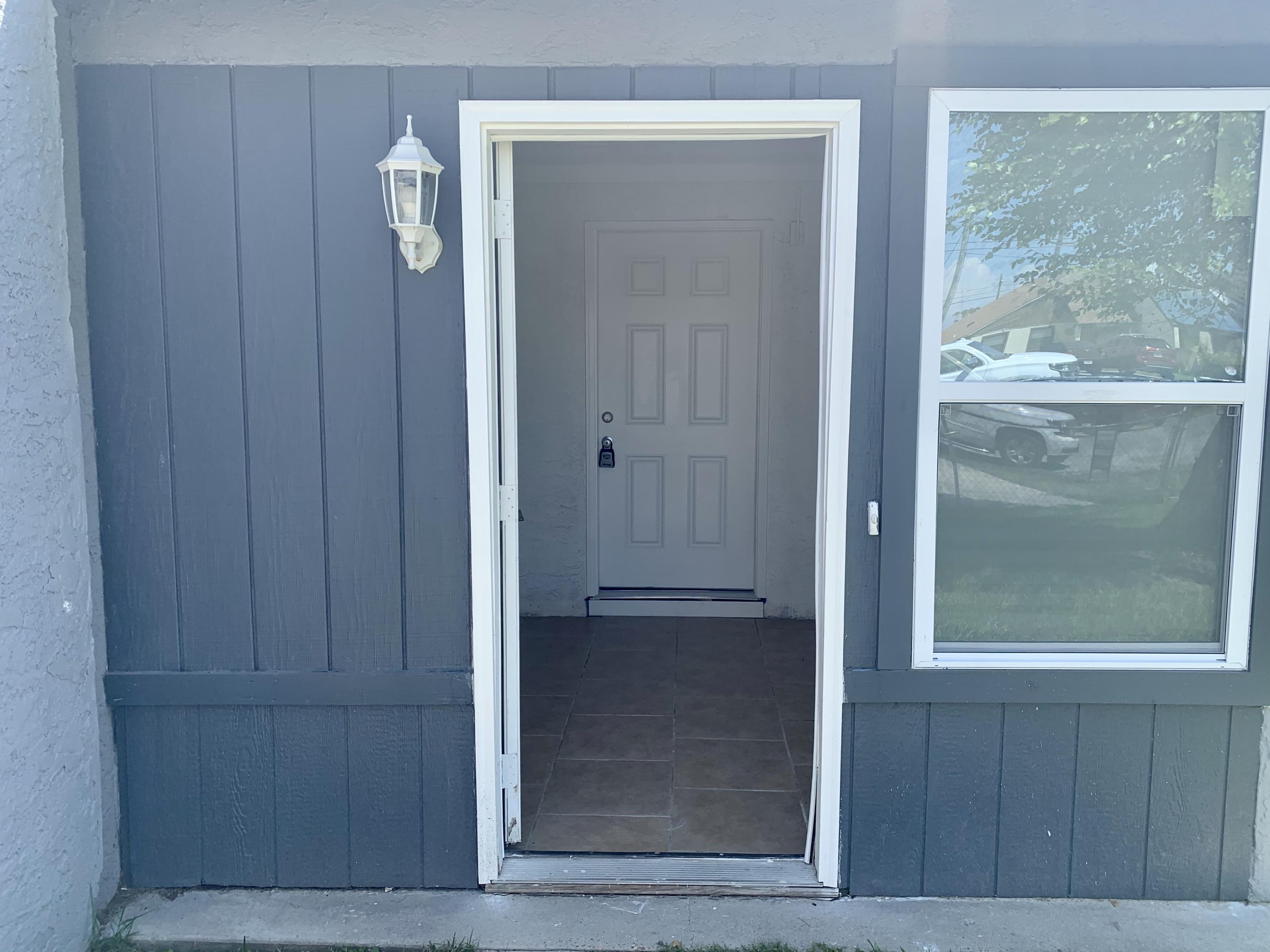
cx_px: 635
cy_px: 476
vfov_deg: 53.1
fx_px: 954
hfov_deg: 67.3
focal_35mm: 26
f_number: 1.8
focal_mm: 4.25
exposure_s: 1/631
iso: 25
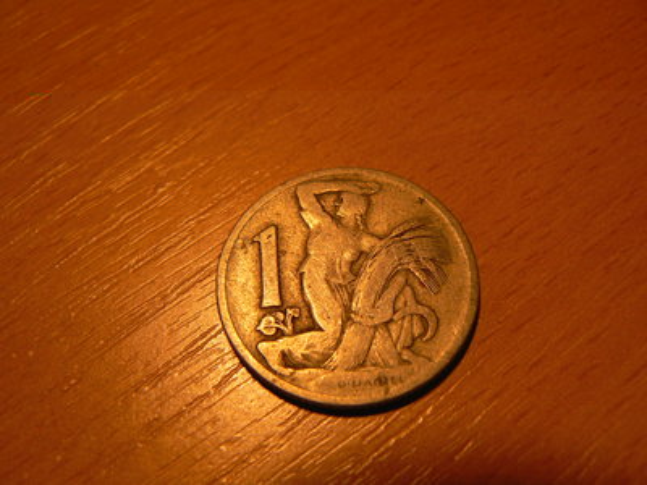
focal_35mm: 36
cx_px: 324
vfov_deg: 39.7
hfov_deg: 51.4
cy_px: 242
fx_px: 673
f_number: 2.8
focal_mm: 6
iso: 100
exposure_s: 1/30
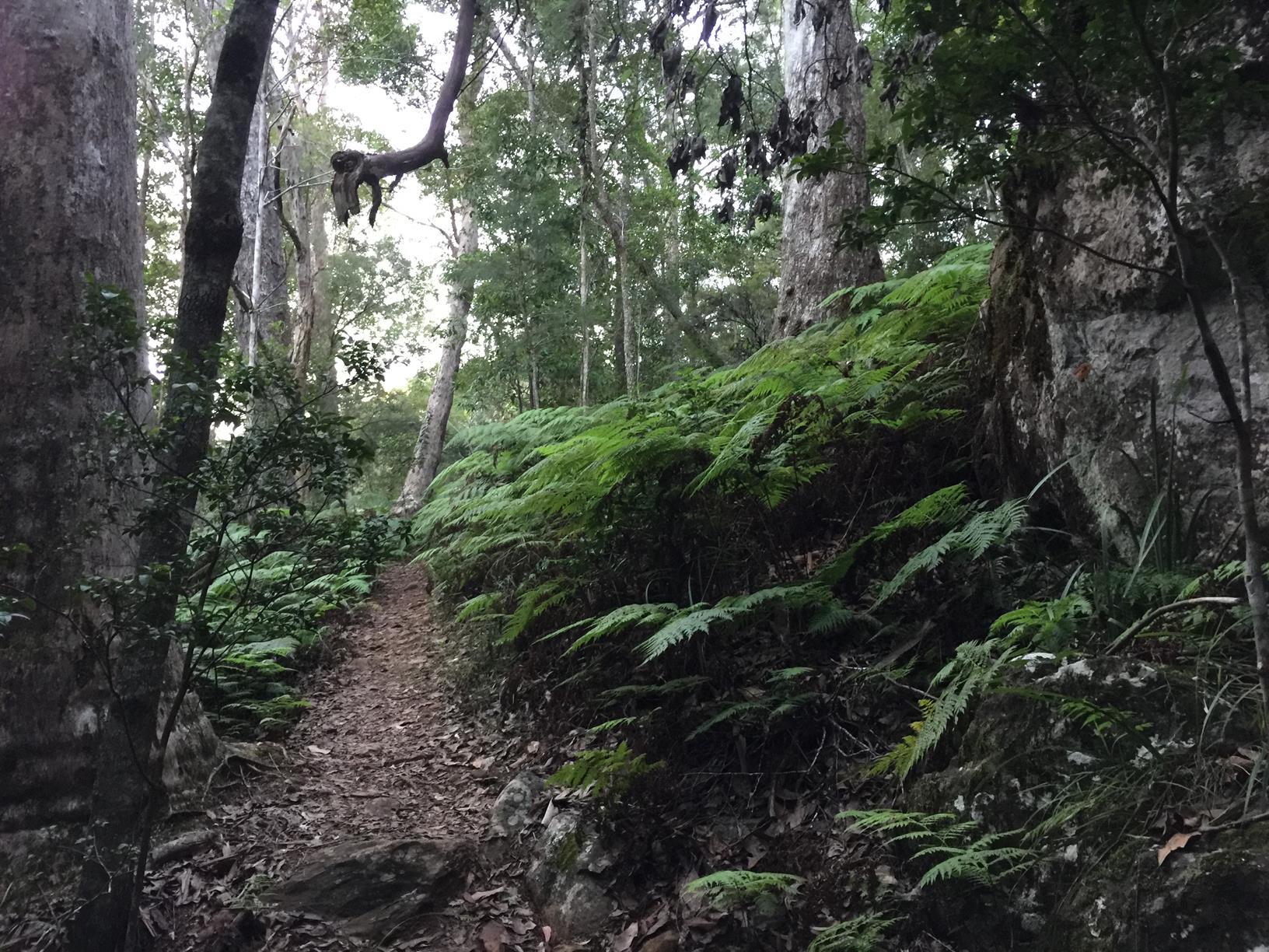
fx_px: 1063
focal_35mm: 29
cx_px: 634
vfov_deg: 48.2
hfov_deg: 61.7
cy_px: 476
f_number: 2.2
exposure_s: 1/10
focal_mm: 4.15
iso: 125
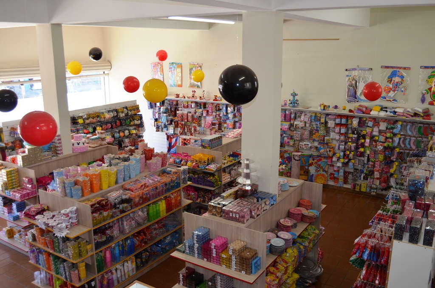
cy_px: 144
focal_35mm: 33
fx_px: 398
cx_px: 218
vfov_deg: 39.8
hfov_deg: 57.3
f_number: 4
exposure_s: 1/125
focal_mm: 22
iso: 400
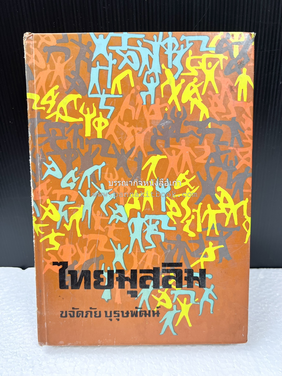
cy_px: 188
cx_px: 141
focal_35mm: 26
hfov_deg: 53.1
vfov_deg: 67.3
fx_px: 282
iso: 64
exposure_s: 1/100
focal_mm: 5.7
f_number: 1.5
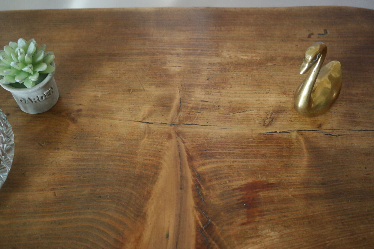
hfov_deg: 45.4
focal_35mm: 43
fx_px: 447
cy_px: 124
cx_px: 187
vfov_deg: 31.2
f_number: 5.6
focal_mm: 28
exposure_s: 1/30
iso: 1600
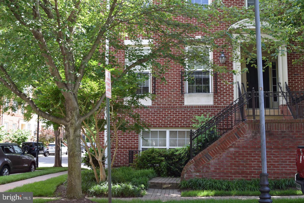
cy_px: 102
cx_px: 152
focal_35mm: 45
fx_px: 380
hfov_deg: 43.6
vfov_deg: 29.9
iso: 400
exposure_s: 1/200
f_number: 7.1
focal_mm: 30
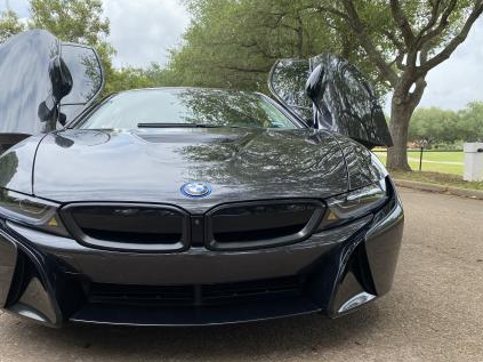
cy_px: 196
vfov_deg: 45.4
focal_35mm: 31
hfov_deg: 58.2
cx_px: 216
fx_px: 432
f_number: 1.8
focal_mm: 4.25
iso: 32
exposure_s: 1/934
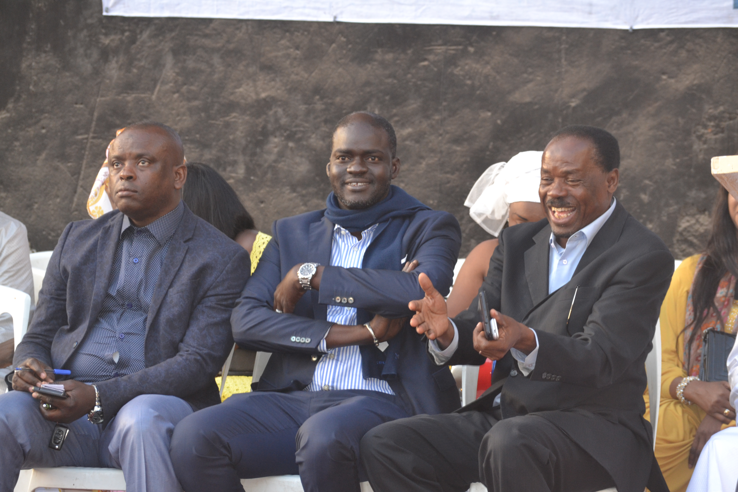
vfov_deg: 7.9
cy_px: 246
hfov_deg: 11.8
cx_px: 369
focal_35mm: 174
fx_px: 3567
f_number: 4.8
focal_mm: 116
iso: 800
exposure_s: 1/125
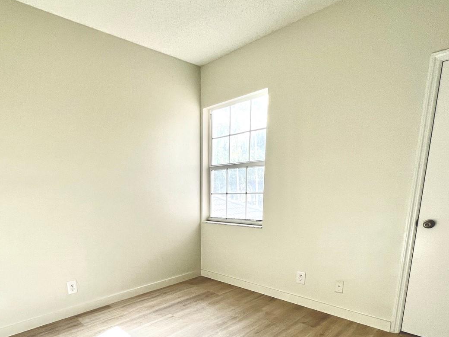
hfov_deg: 79.9
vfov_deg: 63.0
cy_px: 243
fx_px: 259
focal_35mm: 20
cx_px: 162
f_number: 1.8
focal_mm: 1.57
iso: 32
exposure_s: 1/215
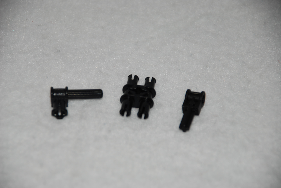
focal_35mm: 202
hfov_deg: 10.1
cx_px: 140
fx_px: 1583
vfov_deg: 6.8
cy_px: 94
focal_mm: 135
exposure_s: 1/60
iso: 100
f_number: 5.6
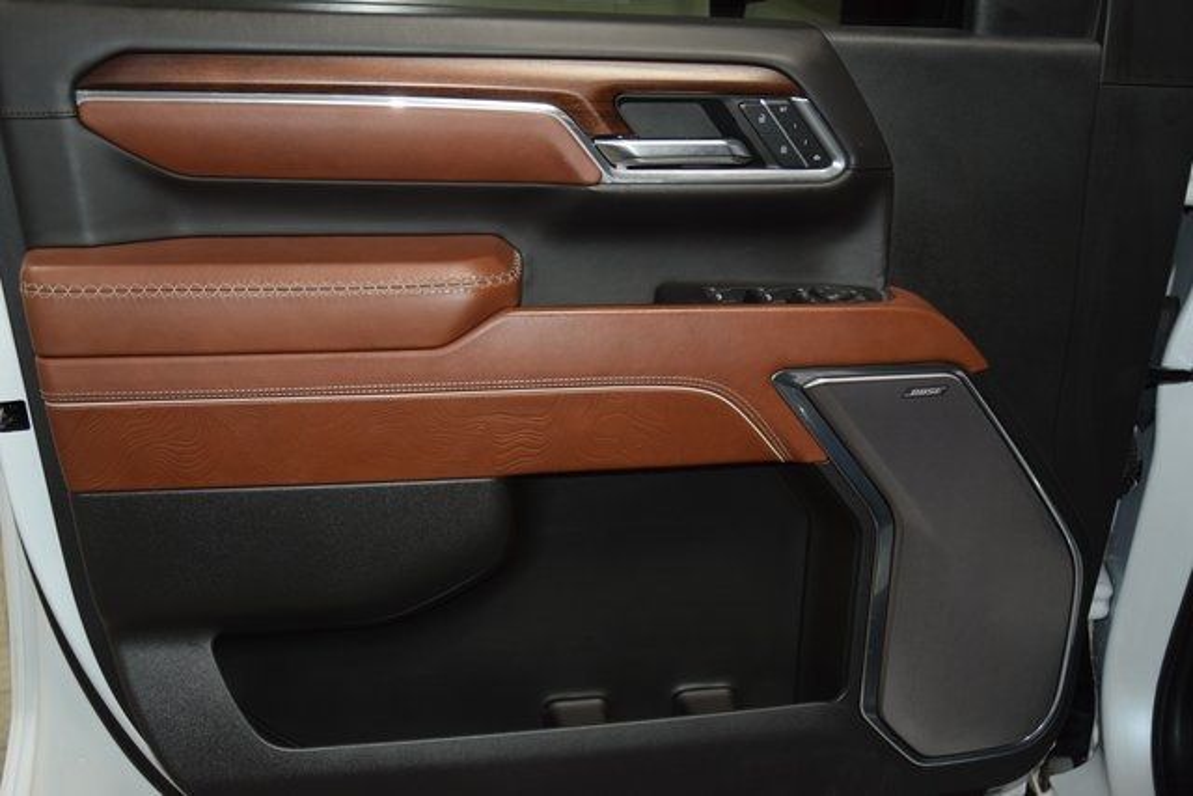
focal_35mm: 36
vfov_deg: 36.9
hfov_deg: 53.1
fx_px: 1193
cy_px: 398
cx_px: 596
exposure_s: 1/80
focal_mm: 24
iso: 800
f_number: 4.5
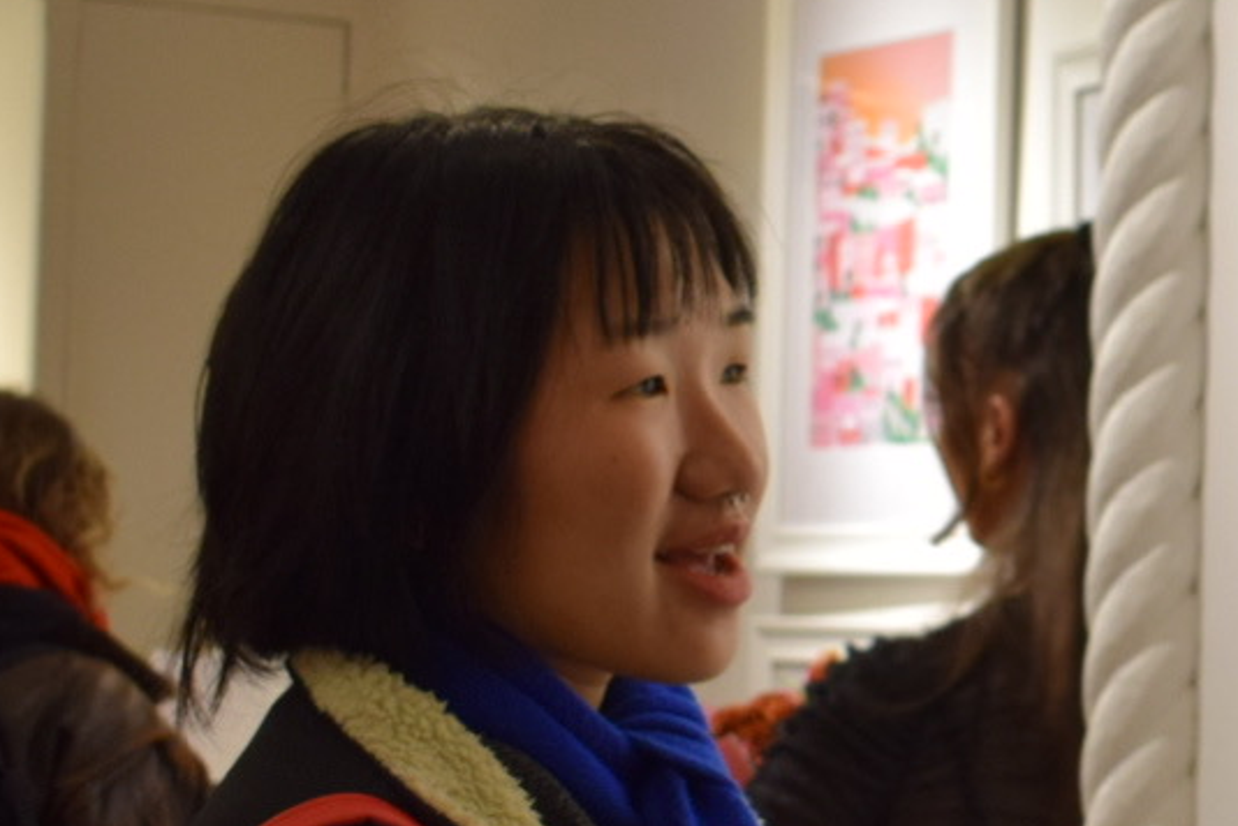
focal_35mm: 118
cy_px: 604
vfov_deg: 11.6
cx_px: 1562
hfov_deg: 16.5
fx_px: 4059
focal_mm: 26
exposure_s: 1/60
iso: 720
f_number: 4
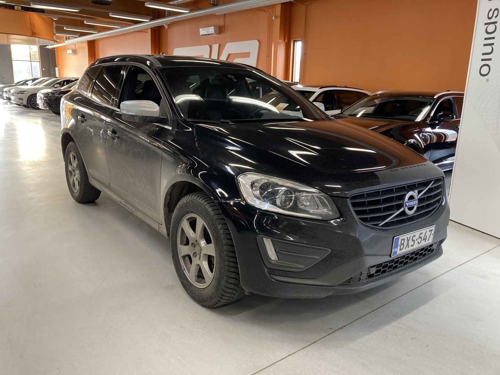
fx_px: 404
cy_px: 188
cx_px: 250
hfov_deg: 63.4
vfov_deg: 49.7
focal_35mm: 28
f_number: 1.8
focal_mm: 3.99
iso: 160
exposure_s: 1/50
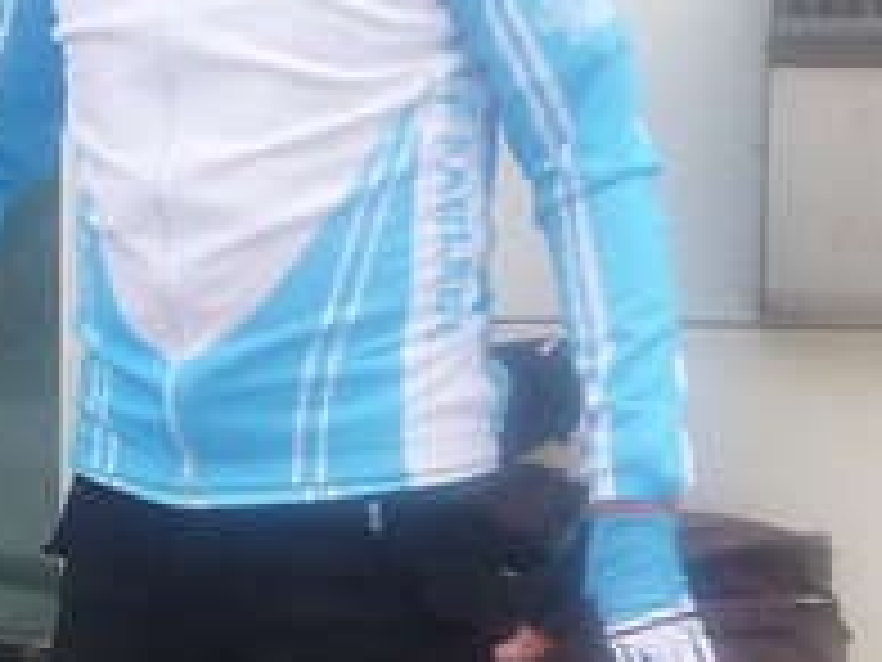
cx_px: 94
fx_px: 4204
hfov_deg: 11.9
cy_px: 365
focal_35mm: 165
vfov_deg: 9.0
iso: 250
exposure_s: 1/30
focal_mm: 6.1
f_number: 3.6
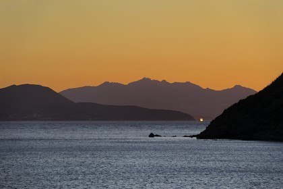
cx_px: 142
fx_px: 1572
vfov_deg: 6.9
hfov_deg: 10.3
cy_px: 94
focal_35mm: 200
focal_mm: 200
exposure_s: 1/320
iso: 400
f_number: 7.1
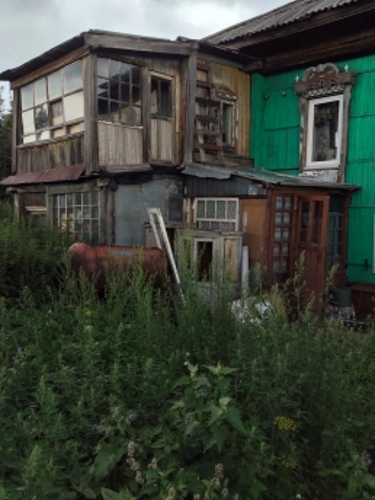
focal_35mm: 34
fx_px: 491
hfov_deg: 41.6
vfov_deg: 53.9
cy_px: 237
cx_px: 148
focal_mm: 4.71
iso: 50
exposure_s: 1/329
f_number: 1.79
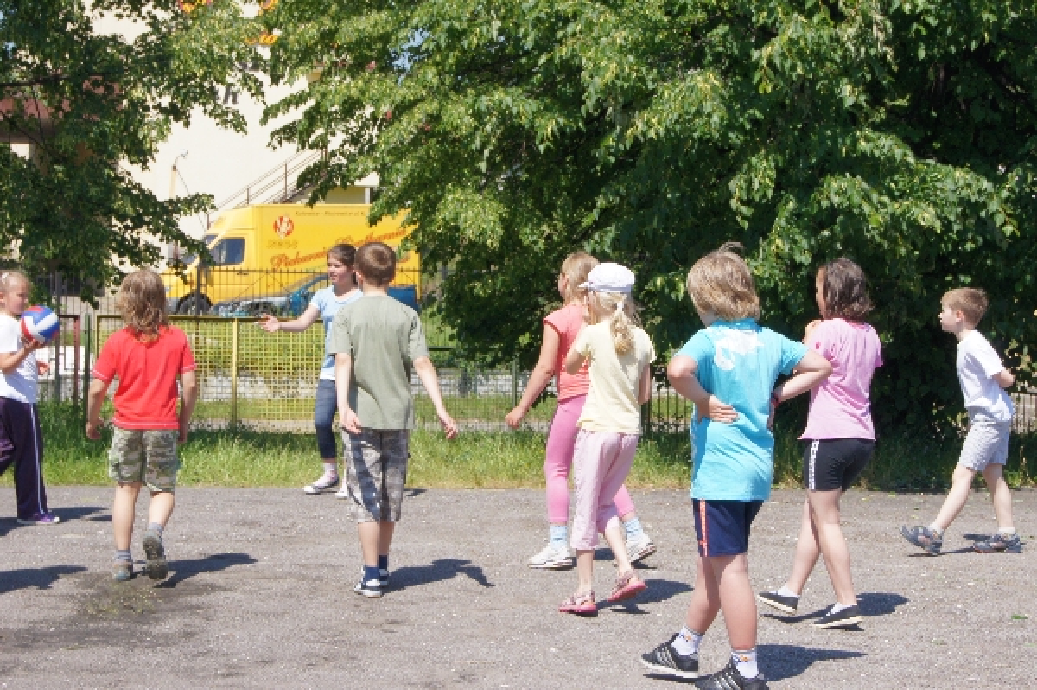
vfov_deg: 16.5
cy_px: 345
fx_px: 2374
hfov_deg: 24.6
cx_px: 518
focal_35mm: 82
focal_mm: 55
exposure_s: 1/200
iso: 200
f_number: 13
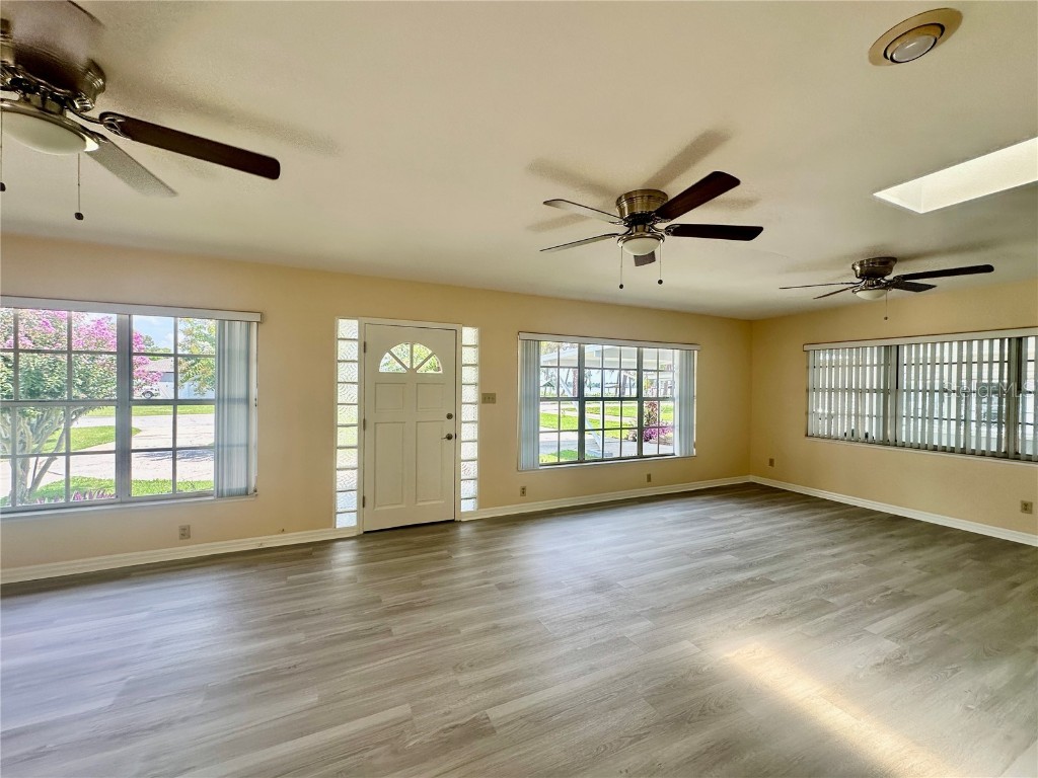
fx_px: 420
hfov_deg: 102.1
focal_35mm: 14
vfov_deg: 85.7
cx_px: 519
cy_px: 389
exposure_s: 1/254
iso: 40
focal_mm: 2.22
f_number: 2.2
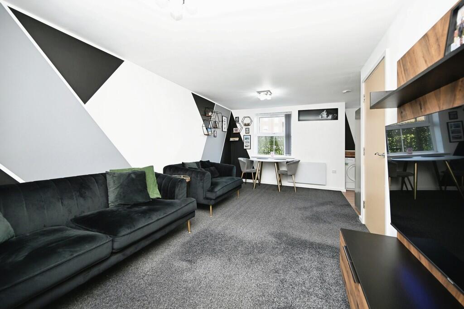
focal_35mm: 14
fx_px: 180
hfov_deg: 104.2
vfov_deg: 81.2
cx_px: 232
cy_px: 154
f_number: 4
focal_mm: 14
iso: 320
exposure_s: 1/60
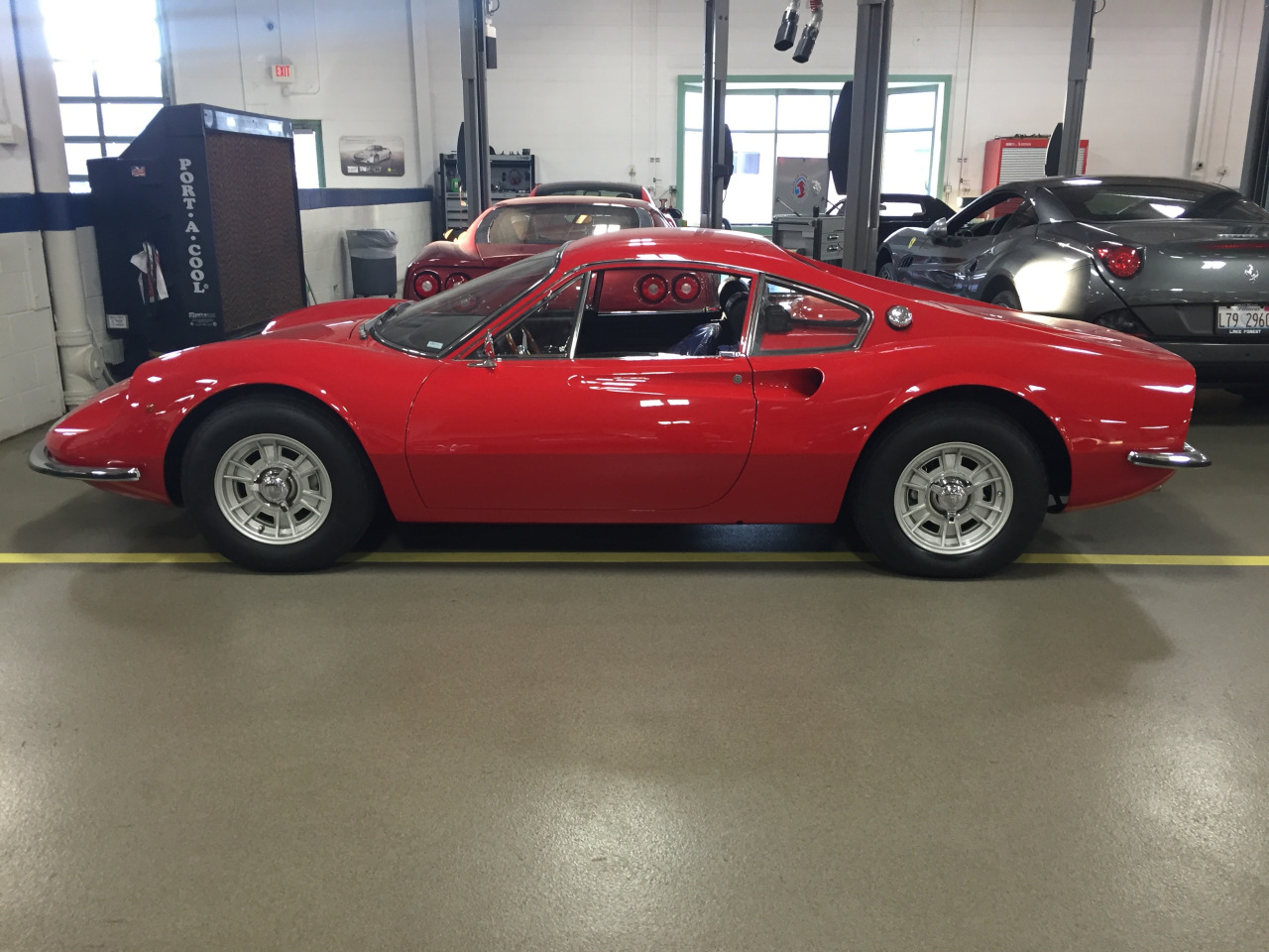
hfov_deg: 61.7
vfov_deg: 48.2
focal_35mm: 29
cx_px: 634
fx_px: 1063
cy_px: 476
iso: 100
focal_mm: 4.15
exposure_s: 1/30
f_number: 2.2
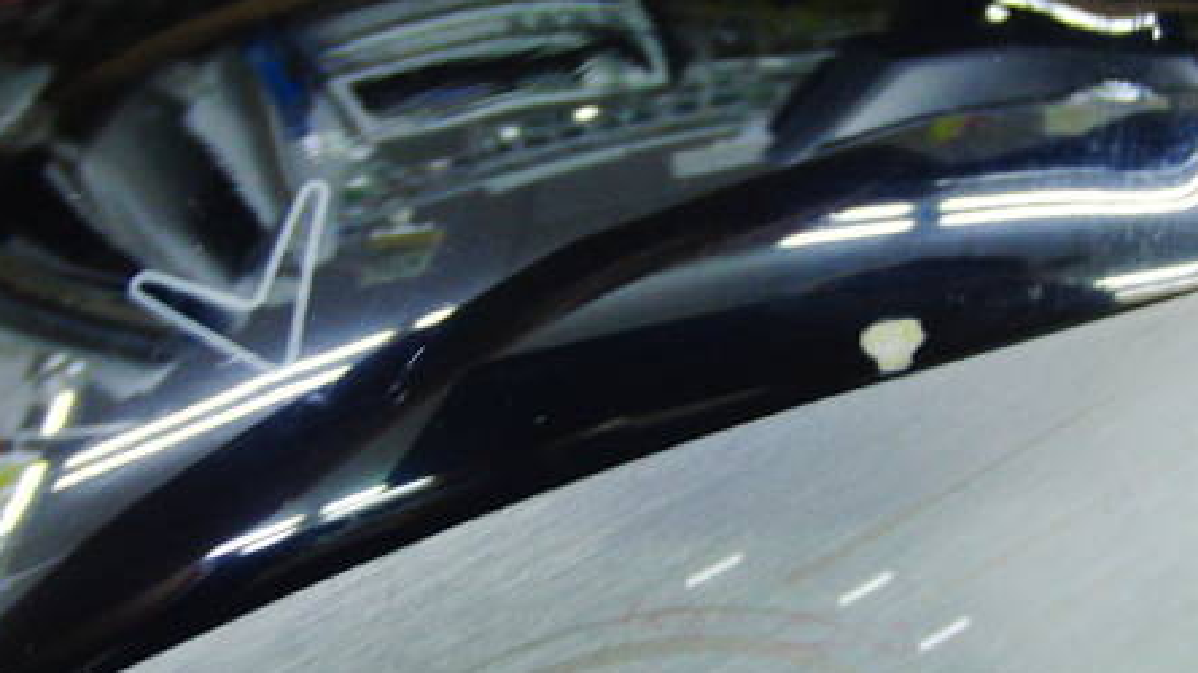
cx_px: 791
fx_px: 1842
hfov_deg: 35.7
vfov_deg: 20.7
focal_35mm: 58
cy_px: 342
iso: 400
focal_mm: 6.42
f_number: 3.6
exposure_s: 1/13
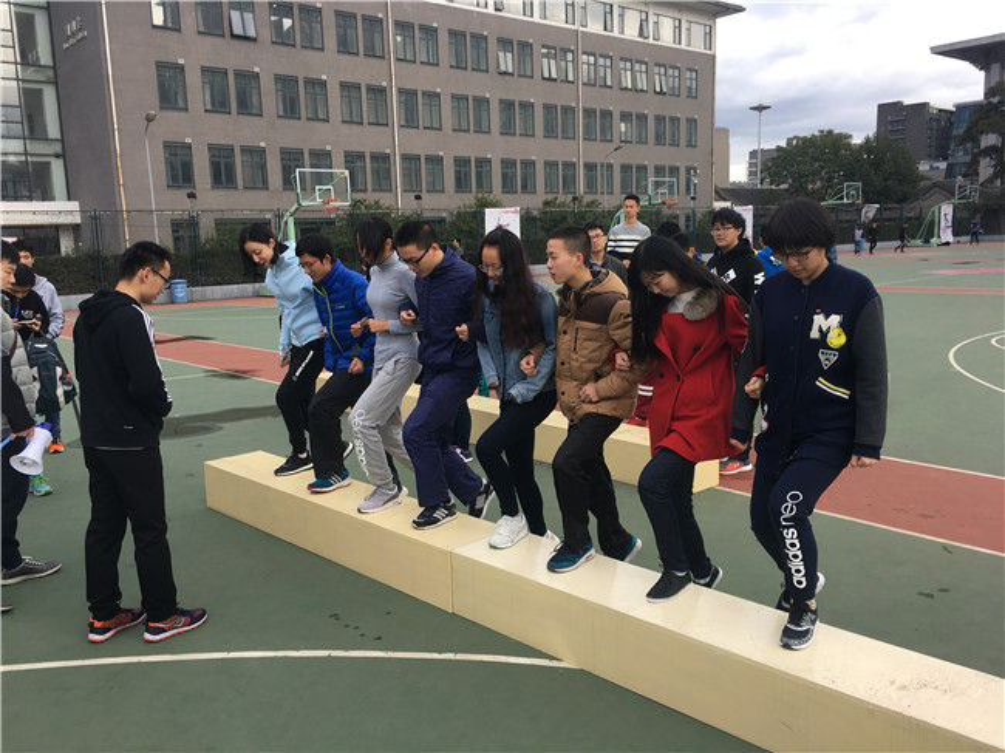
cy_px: 376
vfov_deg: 48.2
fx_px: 842
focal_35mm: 29
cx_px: 502
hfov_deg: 61.7
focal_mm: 4.15
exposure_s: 1/150
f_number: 2.2
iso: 25
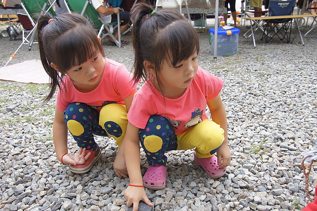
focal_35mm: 33
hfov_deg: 57.3
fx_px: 290
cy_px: 106
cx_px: 158
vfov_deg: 39.9
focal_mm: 22
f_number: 6.3
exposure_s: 1/60
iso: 100
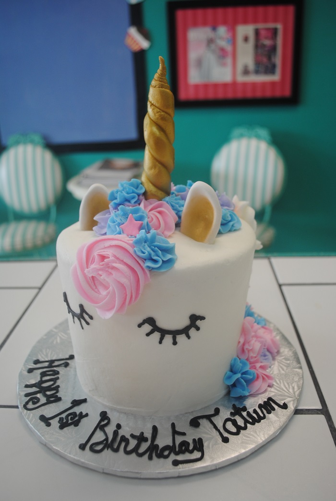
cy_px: 250
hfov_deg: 40.1
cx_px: 168
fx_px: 460
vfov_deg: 57.2
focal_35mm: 33
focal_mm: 22
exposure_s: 1/60
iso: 200
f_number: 4
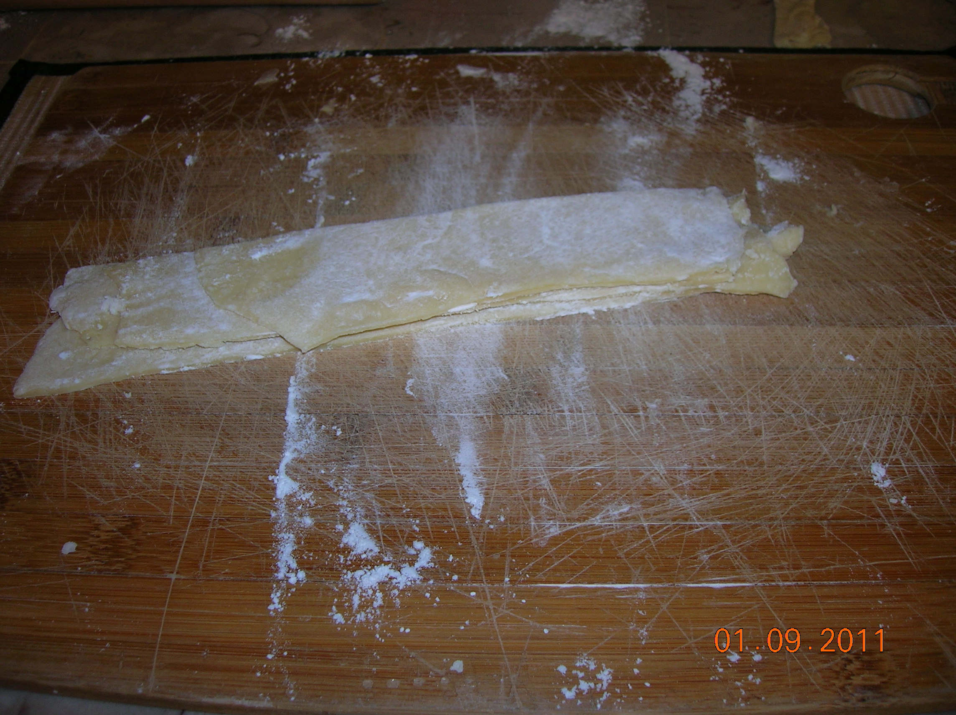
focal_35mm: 34
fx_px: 938
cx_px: 478
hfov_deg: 54.0
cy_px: 358
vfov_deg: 41.7
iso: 50
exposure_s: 1/60.1
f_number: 2.9
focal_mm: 5.7
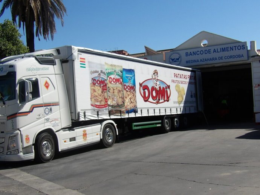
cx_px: 130
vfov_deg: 31.5
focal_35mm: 46
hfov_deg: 41.2
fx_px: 346
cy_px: 98
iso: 100
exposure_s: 1/940
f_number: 3.8
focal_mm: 8.2
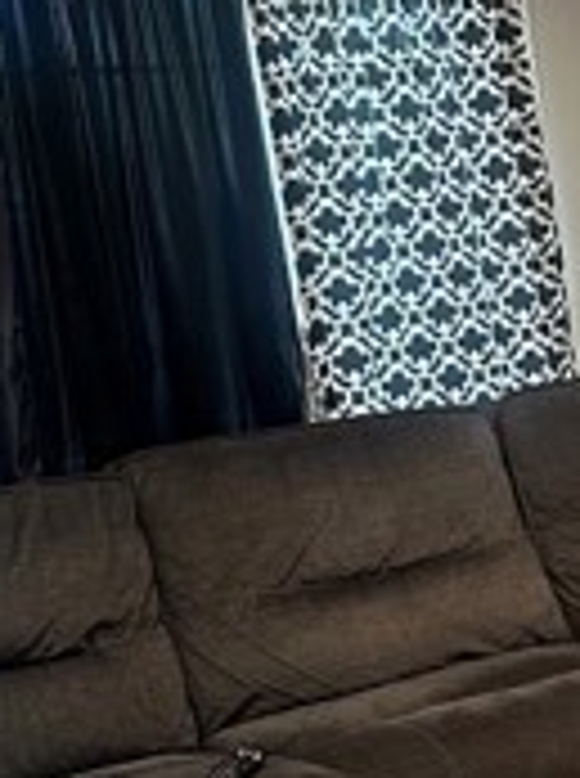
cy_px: 477
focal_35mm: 89
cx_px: 877
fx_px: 1996
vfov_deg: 22.0
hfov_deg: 15.3
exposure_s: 1/60
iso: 320
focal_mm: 6.86
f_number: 1.78
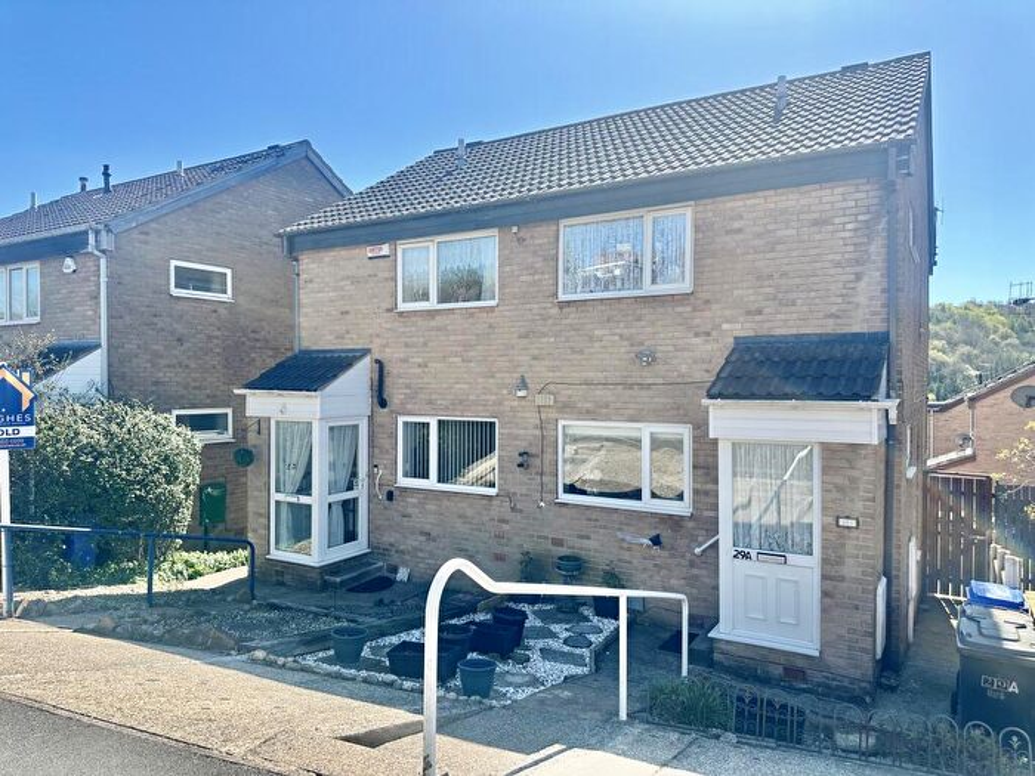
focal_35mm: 24
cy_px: 388
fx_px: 718
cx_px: 518
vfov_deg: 56.8
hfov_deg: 71.6
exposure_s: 1/2110
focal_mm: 6.86
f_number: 1.78
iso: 80
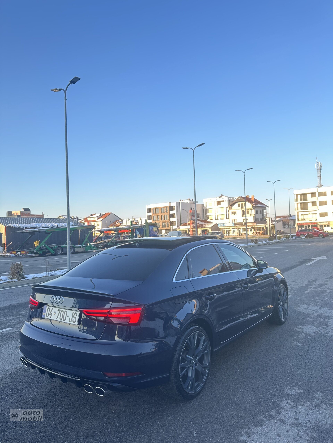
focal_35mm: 24
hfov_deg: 56.8
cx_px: 166
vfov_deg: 71.6
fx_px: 308
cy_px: 222
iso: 80
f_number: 1.78
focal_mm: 6.86
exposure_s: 1/237
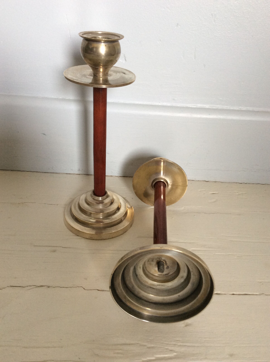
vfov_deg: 56.9
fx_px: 334
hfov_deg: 44.1
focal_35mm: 32
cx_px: 135
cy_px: 181
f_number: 2.4
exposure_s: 1/25
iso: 64
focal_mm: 3.3
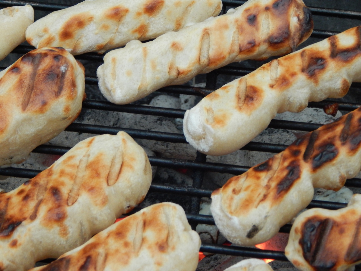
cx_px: 180
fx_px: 1366
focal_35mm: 131
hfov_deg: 15.1
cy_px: 136
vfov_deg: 11.3
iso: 400
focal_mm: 23.4
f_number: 4.8
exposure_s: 1/15
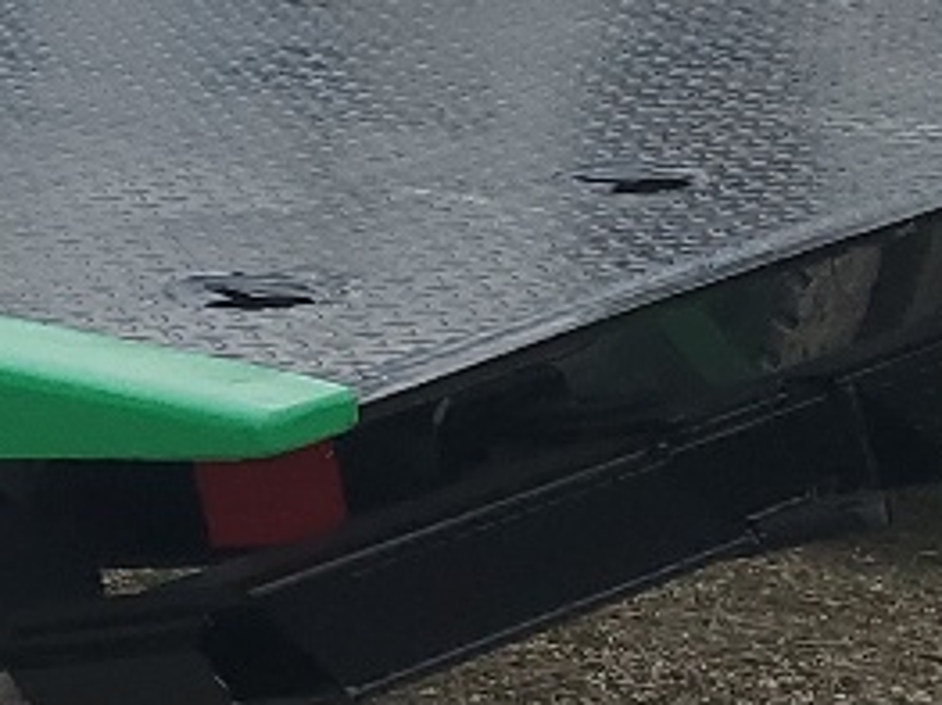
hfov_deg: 11.8
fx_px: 4298
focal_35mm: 158
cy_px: 29
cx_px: -612
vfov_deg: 9.3
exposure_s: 1/588
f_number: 1.5
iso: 50
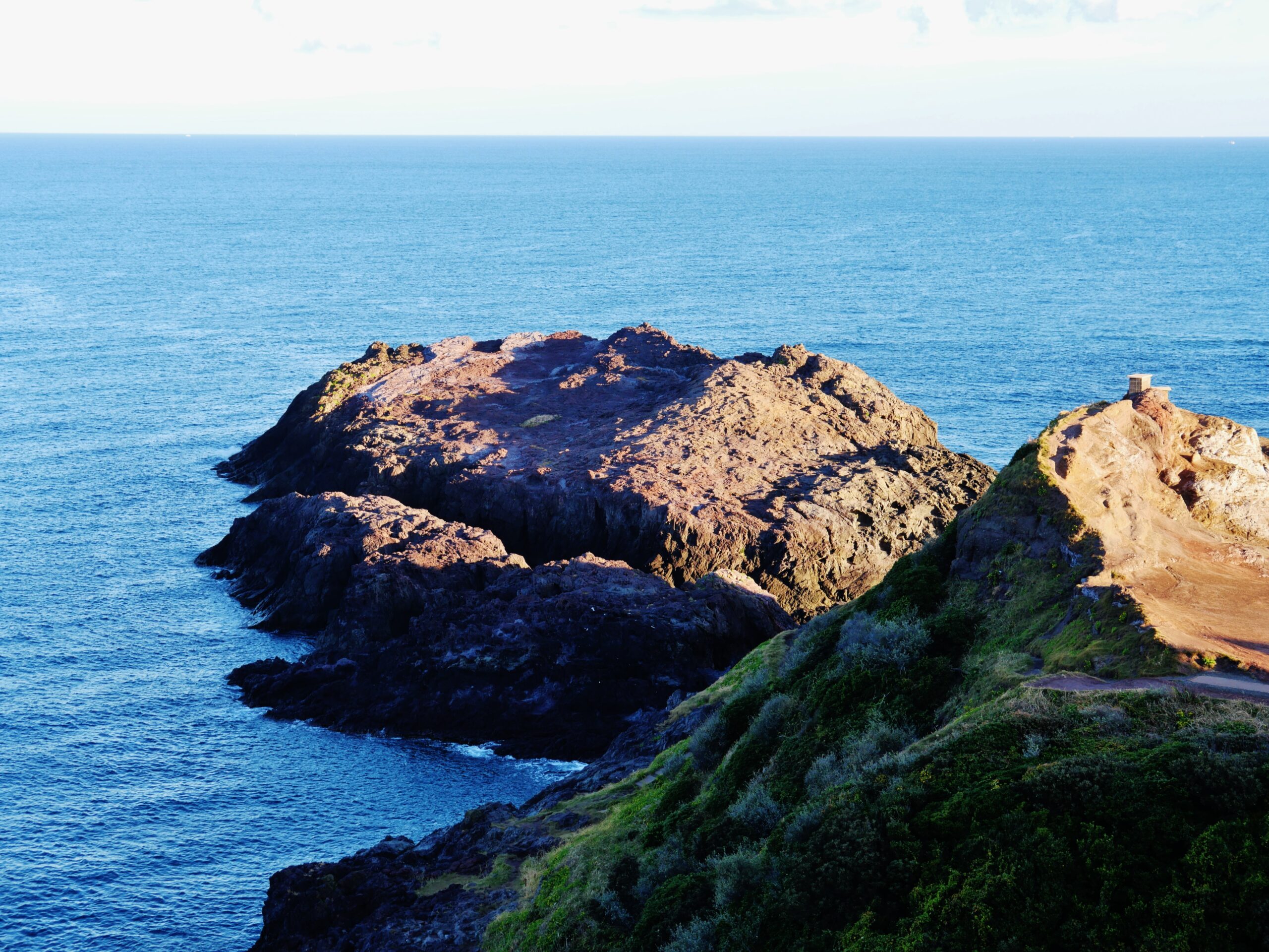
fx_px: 2272
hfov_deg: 31.2
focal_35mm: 62
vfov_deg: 23.6
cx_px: 634
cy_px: 476
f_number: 8
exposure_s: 1/80
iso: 250
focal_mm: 31
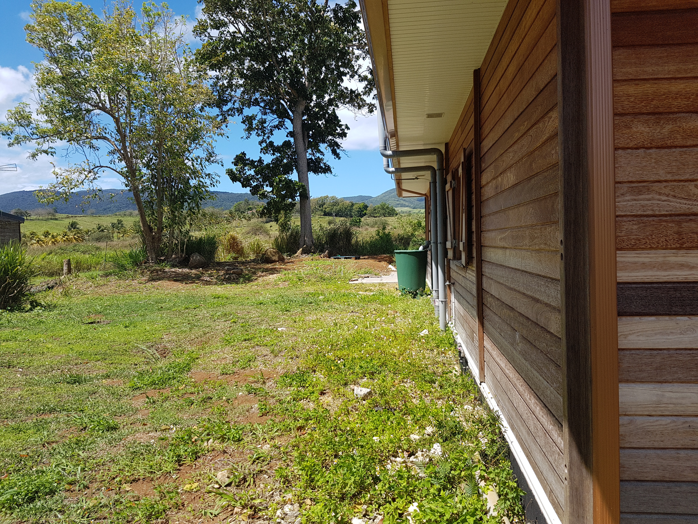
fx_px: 524
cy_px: 262
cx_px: 349
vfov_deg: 53.1
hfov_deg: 67.3
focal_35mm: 26
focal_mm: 4.2
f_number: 1.7
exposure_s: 1/1560
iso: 40
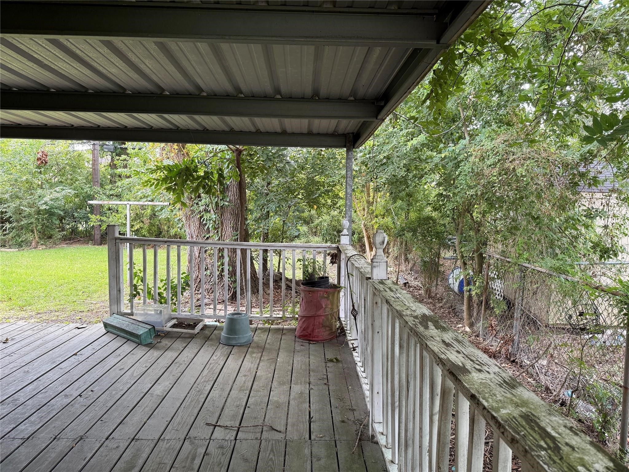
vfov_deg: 56.8
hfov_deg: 71.6
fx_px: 436
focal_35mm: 24
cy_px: 236
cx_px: 314
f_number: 1.78
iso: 125
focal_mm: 6.76
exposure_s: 1/121
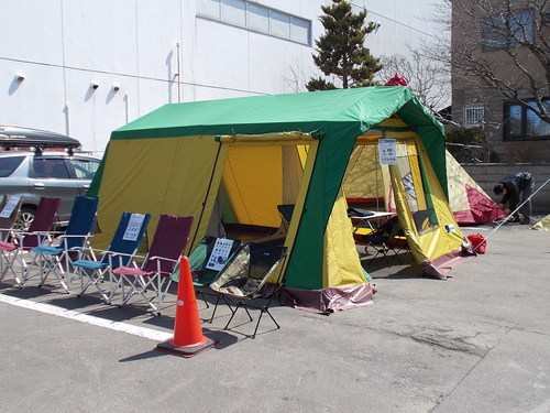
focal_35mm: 39
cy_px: 206
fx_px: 620
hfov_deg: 47.9
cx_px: 275
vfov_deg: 36.8
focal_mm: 6.9
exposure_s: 1/500
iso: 80
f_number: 3.9
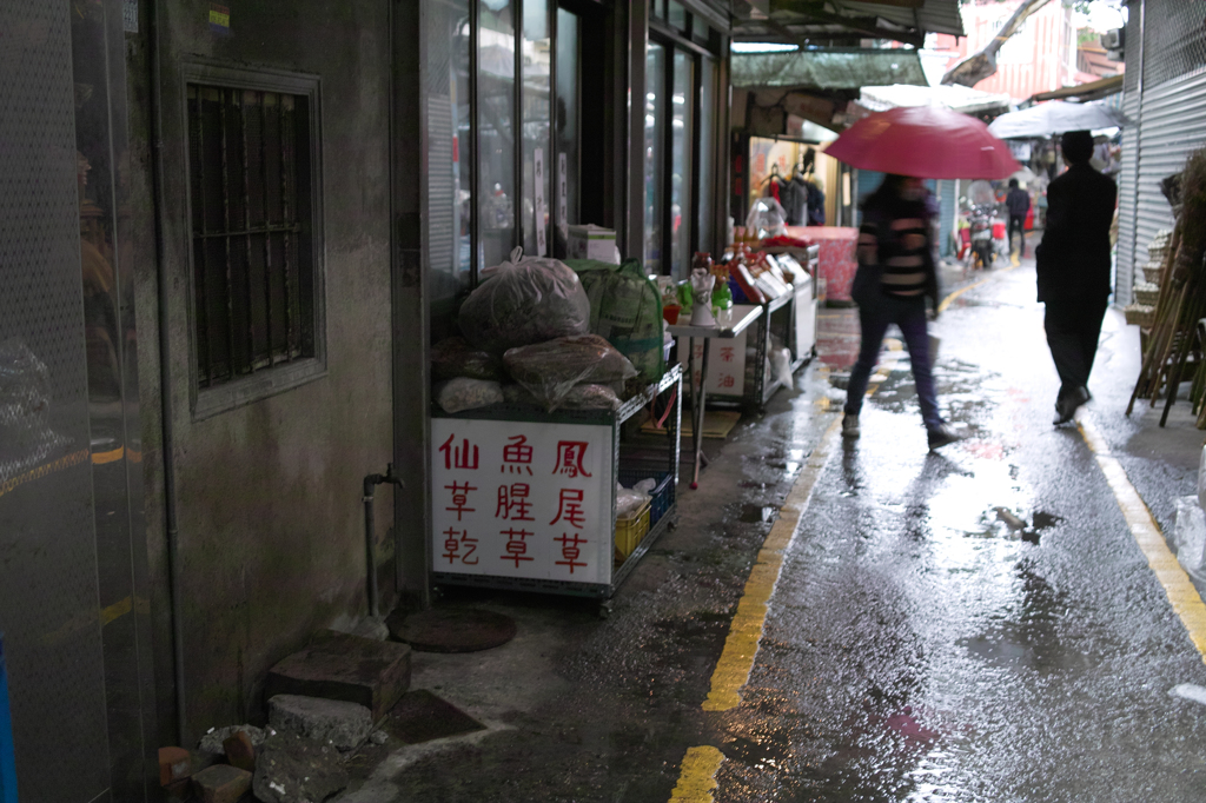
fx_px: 1373
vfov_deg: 32.6
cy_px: 402
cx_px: 603
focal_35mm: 41
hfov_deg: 47.4
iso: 400
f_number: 2.8
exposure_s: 1/15
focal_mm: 24.2
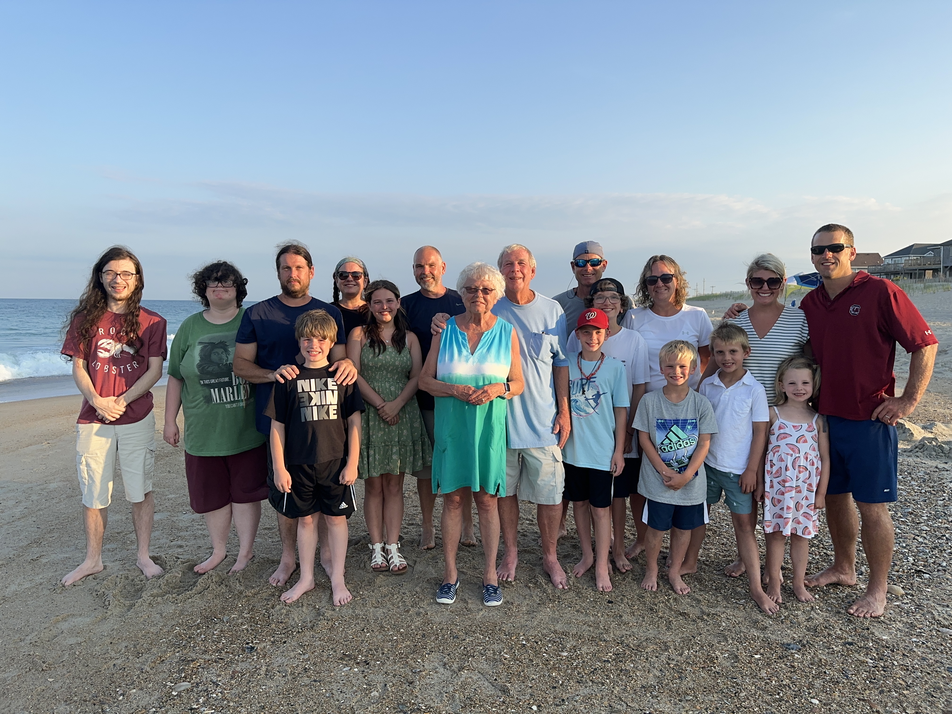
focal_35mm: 24
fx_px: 660
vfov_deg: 56.8
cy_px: 357
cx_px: 476
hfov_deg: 71.6
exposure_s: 1/1664
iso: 80
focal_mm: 6.86
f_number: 1.78
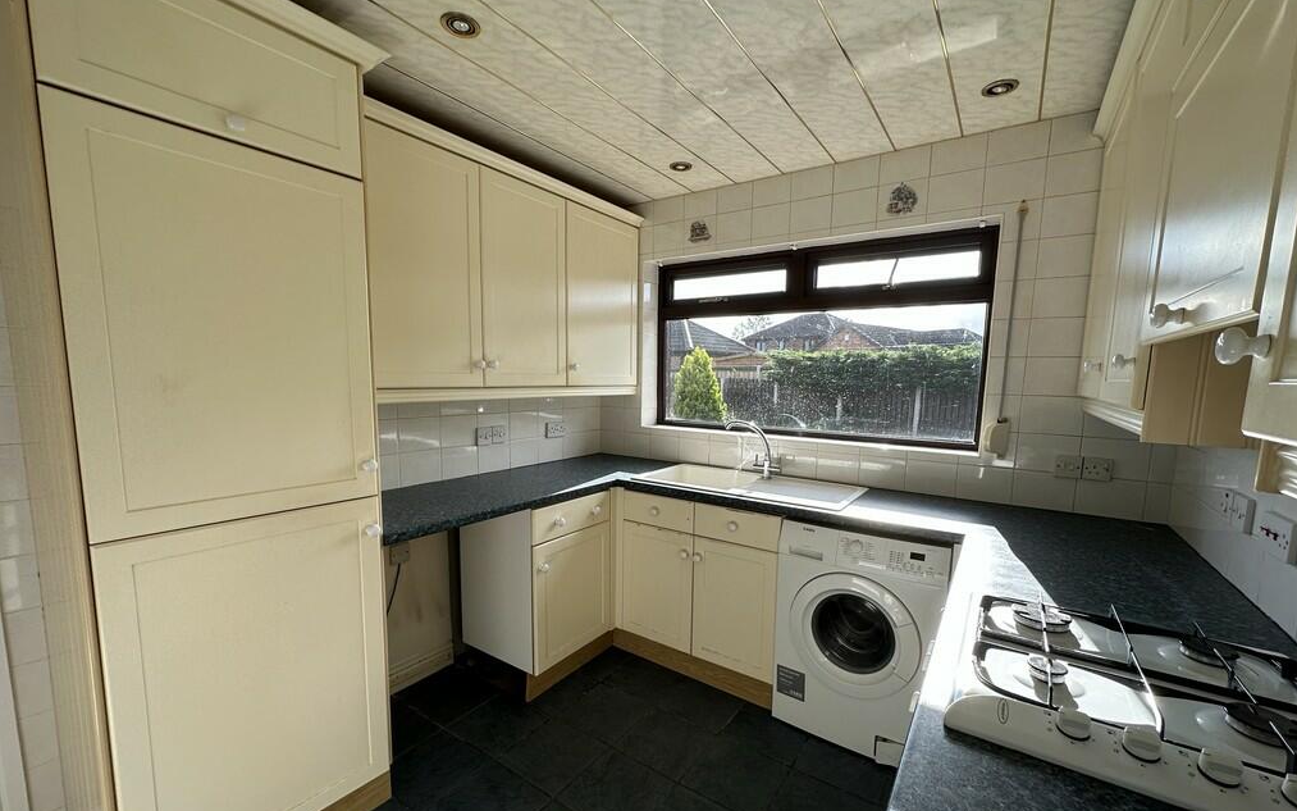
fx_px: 530
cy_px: 438
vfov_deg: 74.7
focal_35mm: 15
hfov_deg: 101.5
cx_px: 654
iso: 40
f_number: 2.2
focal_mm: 2.22
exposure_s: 1/301
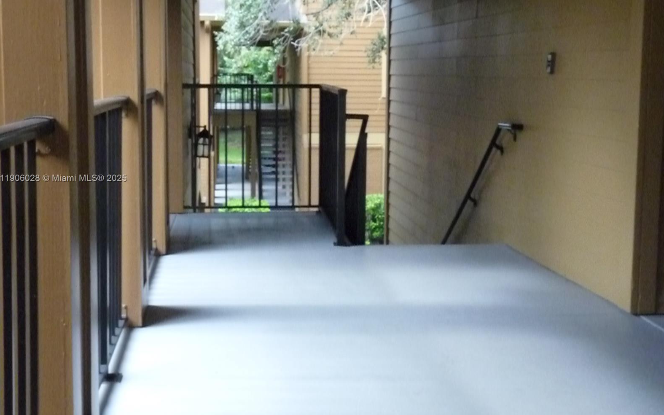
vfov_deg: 23.1
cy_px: 179
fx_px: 1013
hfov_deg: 36.3
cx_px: 329
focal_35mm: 56
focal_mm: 9.2
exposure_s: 1/200
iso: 1600
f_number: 5.6
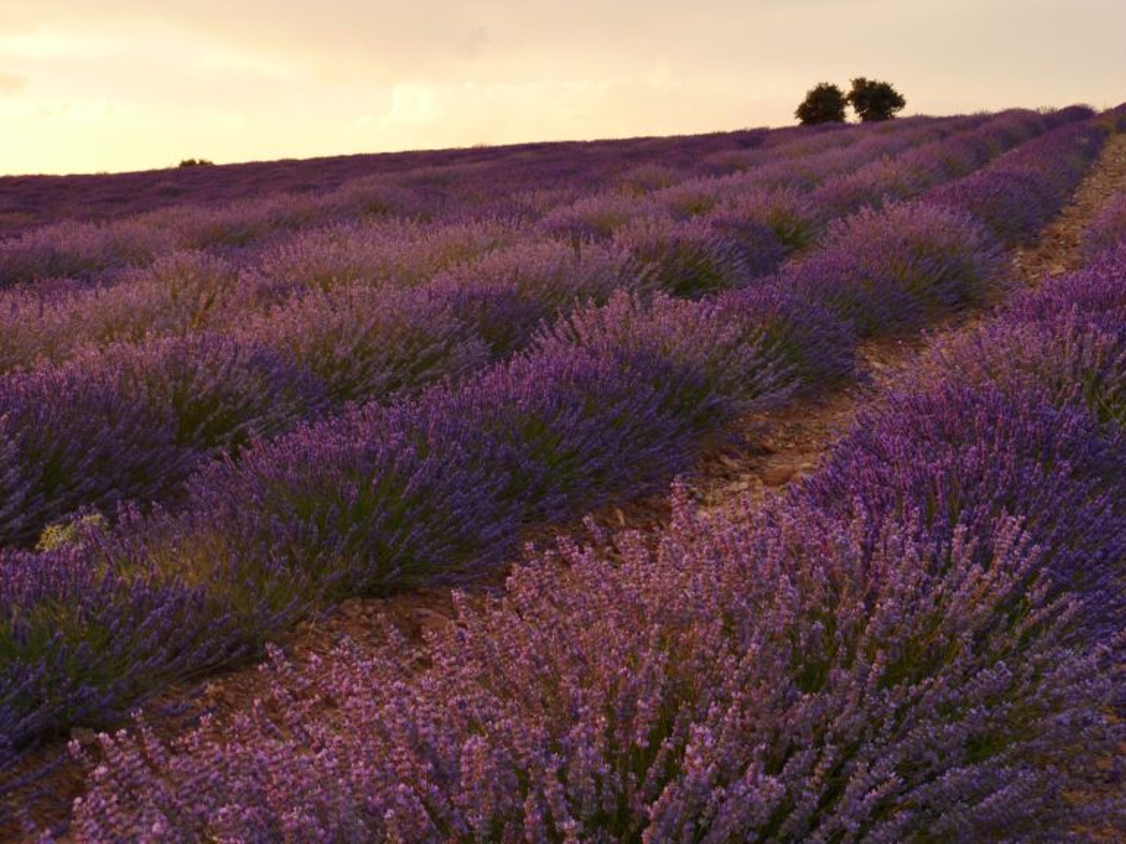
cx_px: 563
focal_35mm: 54
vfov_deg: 27.0
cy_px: 422
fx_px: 1757
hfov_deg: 35.5
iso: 80
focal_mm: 9.6
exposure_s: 1/60
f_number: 4
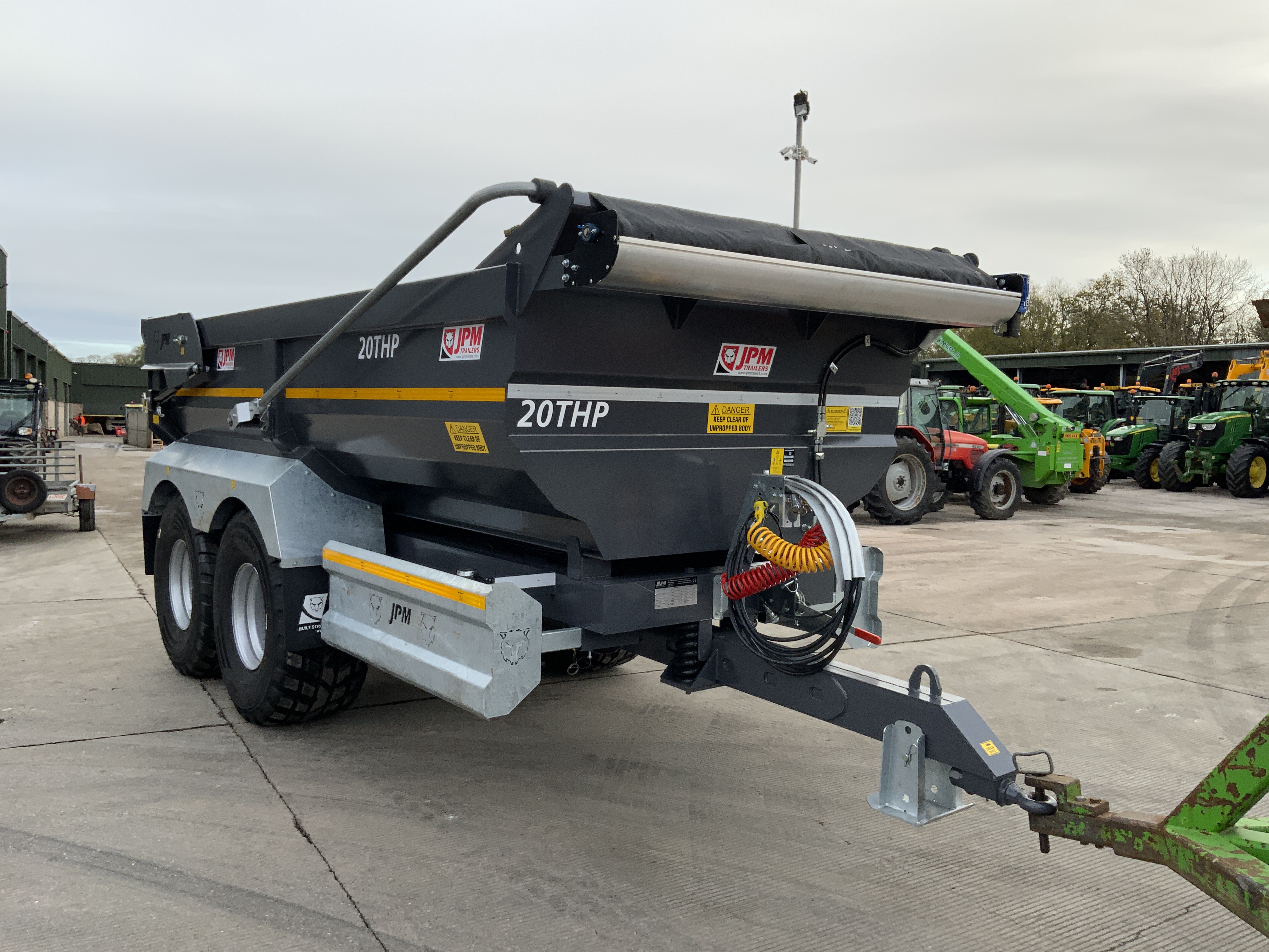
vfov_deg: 48.2
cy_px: 476
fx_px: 1063
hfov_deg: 61.7
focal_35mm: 29
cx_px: 634
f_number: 1.8
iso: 16
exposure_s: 1/620
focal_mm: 3
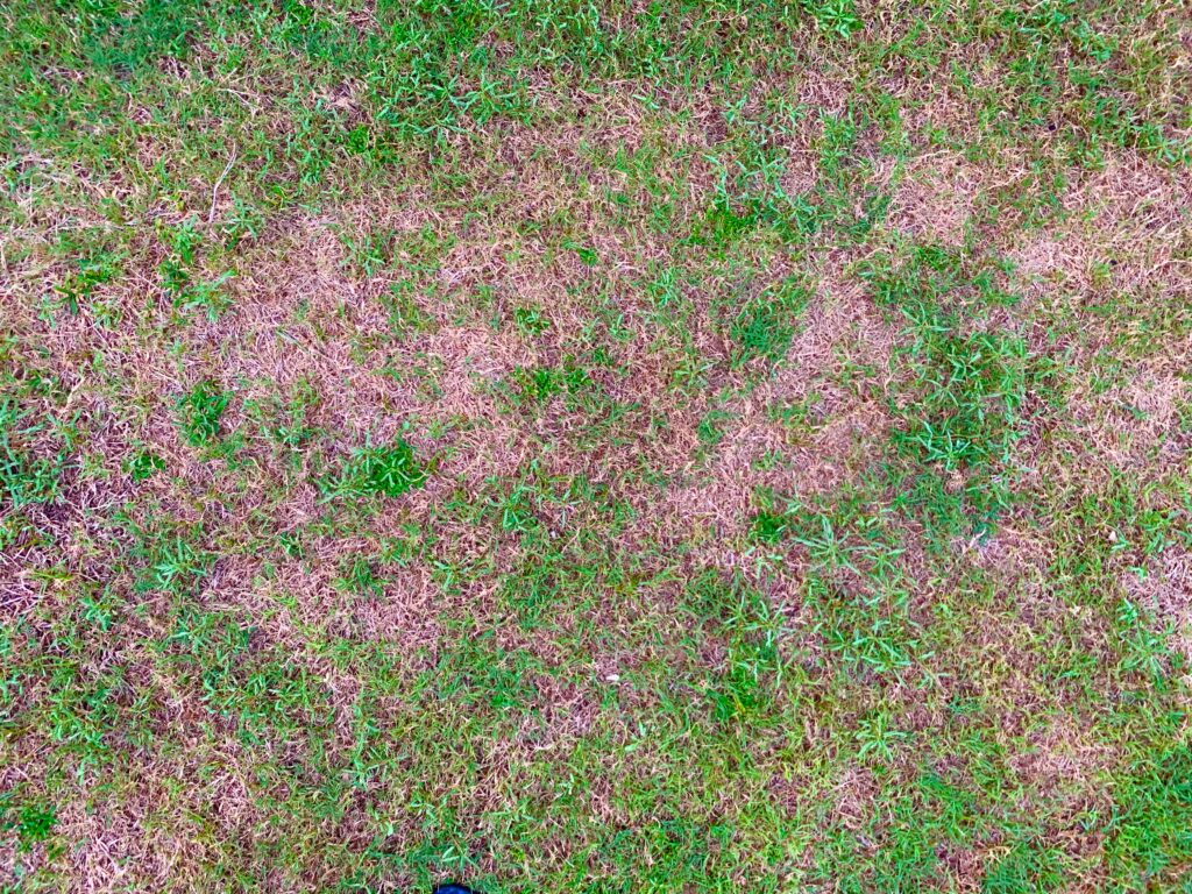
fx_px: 895
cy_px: 447
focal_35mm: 26
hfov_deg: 67.3
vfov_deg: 53.1
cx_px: 596
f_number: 1.8
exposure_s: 1/73
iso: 100
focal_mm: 4.2
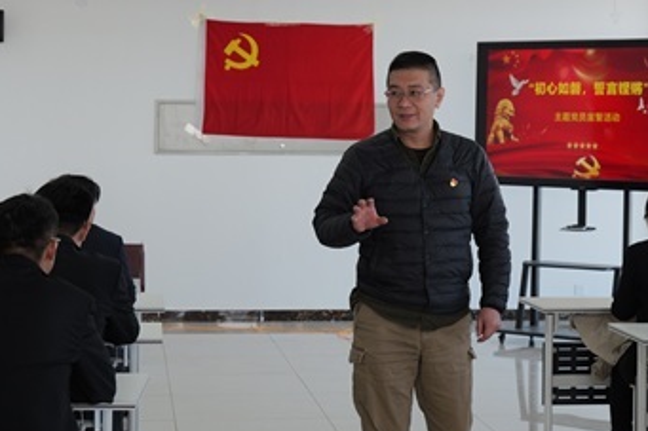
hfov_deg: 23.0
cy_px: 130
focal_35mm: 88
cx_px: 441
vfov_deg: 15.5
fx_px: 1583
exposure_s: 1/125
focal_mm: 60
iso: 640
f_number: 5.6
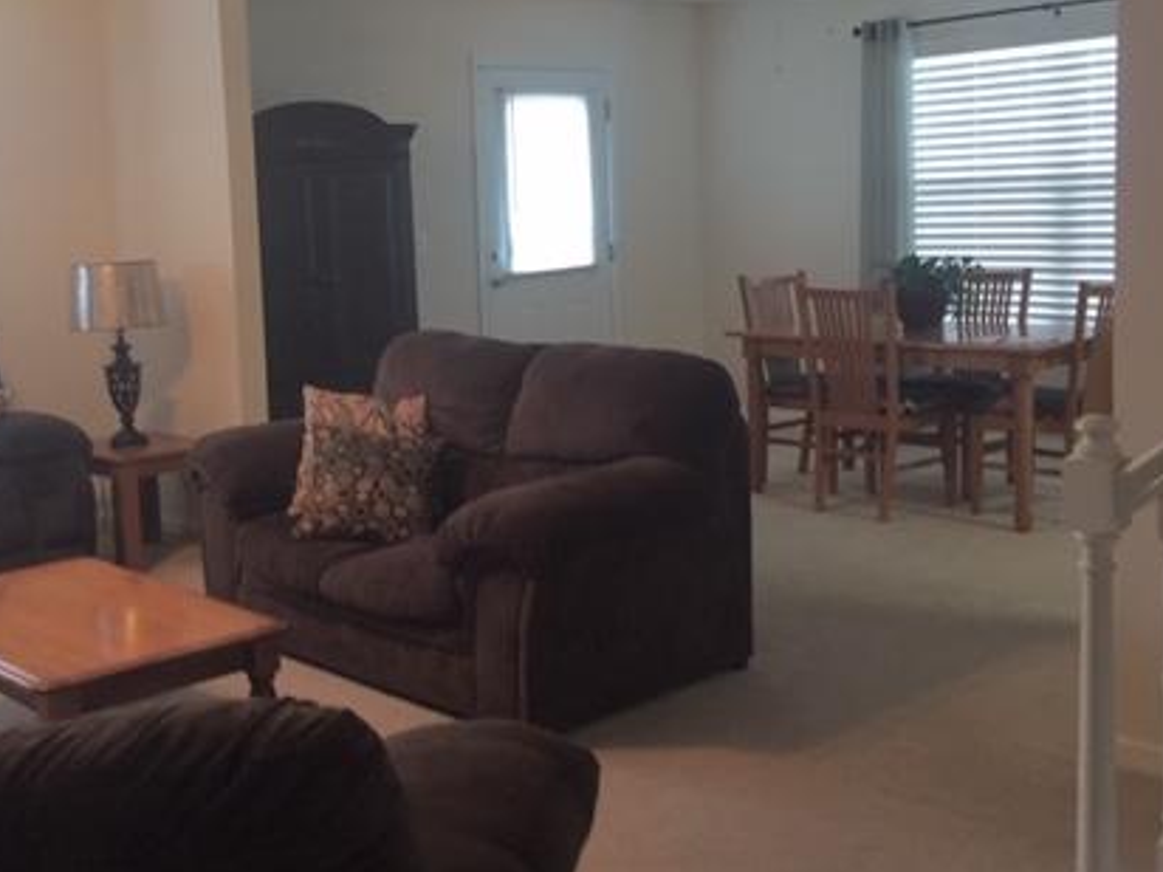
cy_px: 358
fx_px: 1512
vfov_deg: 32.1
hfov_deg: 42.0
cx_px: 522
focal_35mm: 45
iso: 125
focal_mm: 4.15
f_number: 2.2
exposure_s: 1/30
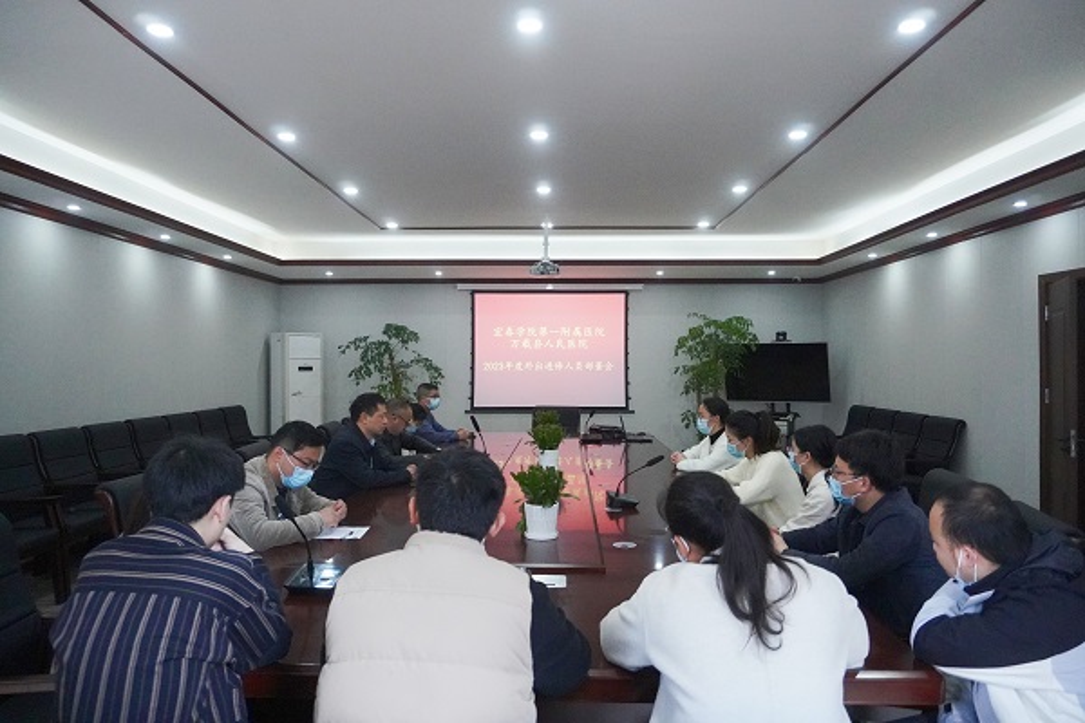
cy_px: 362
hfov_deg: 70.4
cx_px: 542
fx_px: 768
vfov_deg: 50.4
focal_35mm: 26
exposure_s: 1/1000
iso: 6400
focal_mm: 17
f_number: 3.5
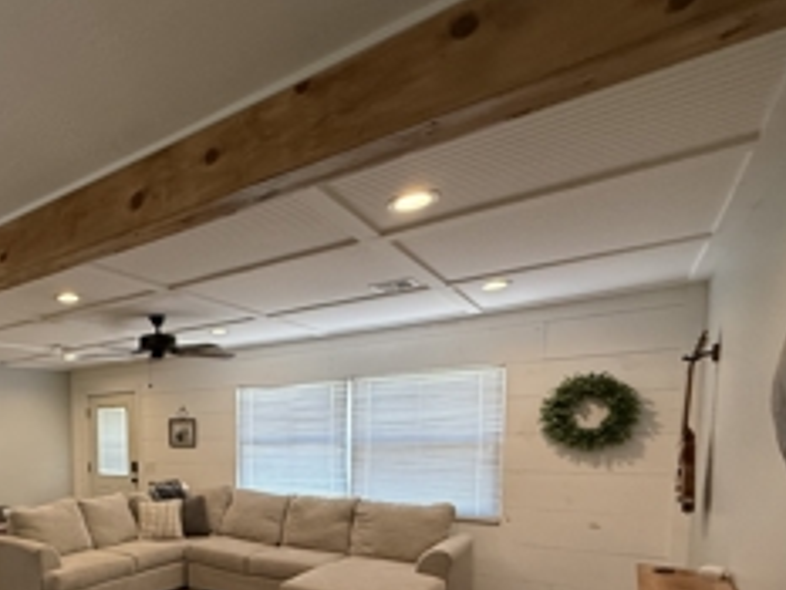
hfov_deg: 64.0
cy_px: 482
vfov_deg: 52.7
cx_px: 135
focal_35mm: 24
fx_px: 545
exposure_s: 1/120
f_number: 2.2
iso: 320
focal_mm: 2.22
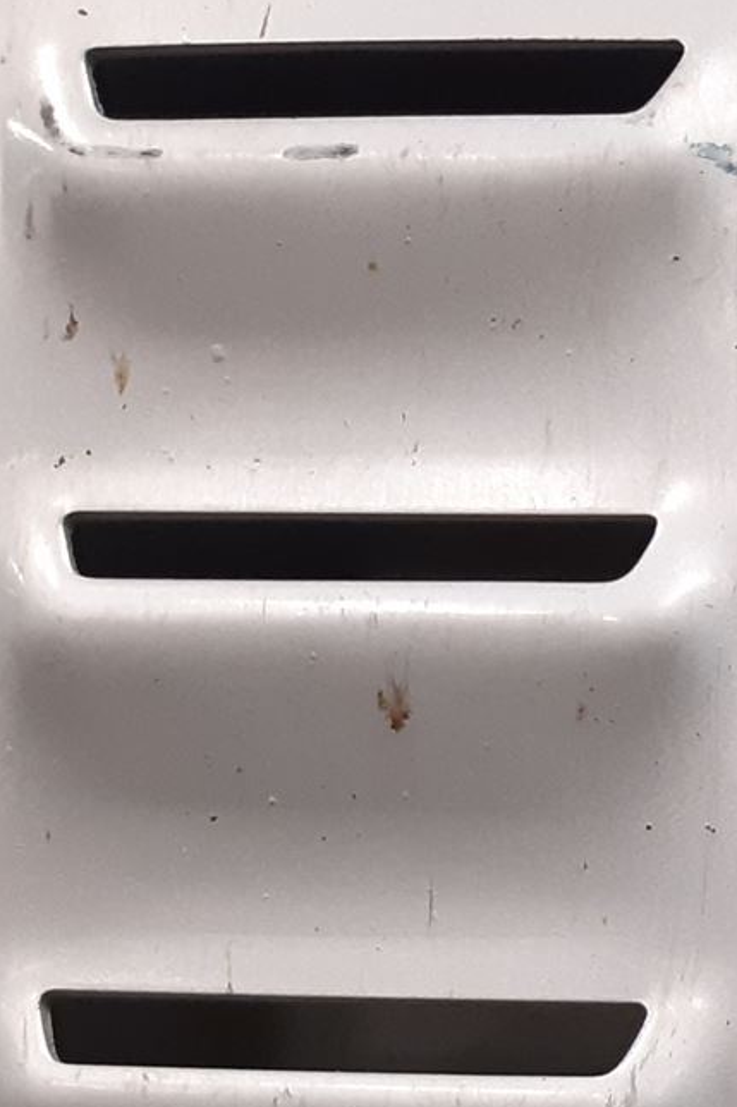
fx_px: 2642
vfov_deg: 22.9
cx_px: 1716
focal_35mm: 86
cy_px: 1064
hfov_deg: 12.7
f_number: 1.7
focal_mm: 3.93
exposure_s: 1/50
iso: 160
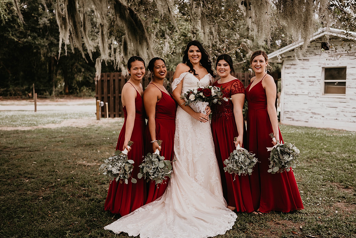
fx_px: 396
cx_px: 200
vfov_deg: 33.4
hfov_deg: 48.3
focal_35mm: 40
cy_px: 118
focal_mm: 35
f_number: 1.8
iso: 160
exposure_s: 1/800
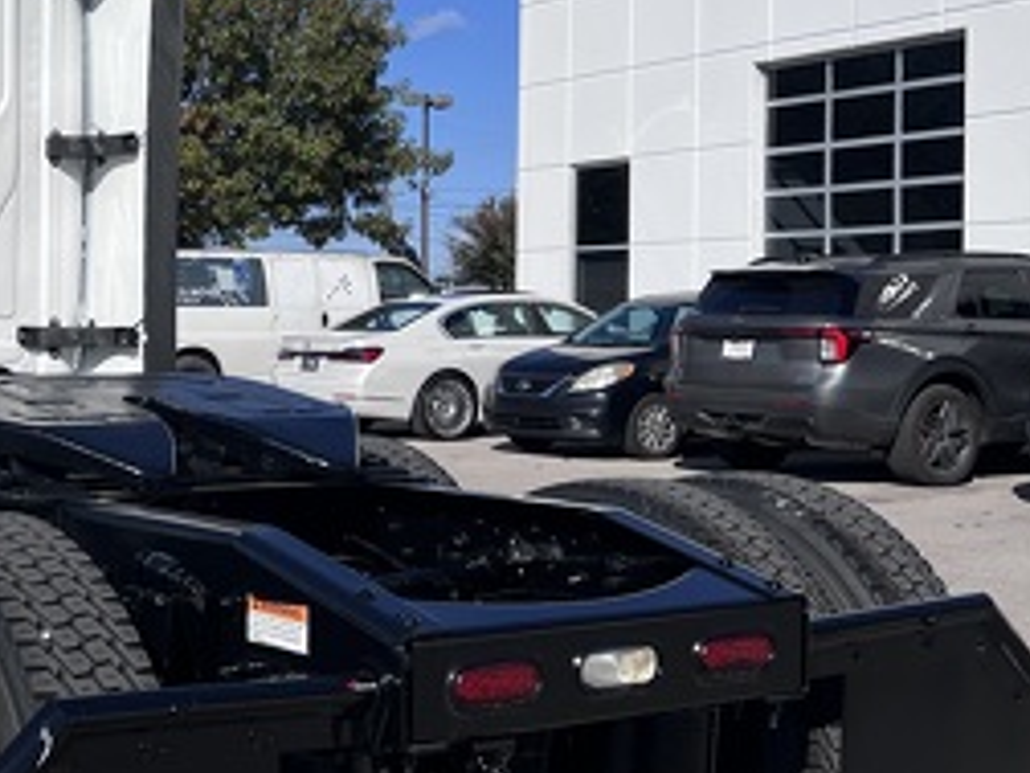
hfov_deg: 29.3
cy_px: 348
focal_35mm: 62
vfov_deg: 23.6
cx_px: 12
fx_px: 1845
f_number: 1.5
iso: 50
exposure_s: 1/8000
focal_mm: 5.7
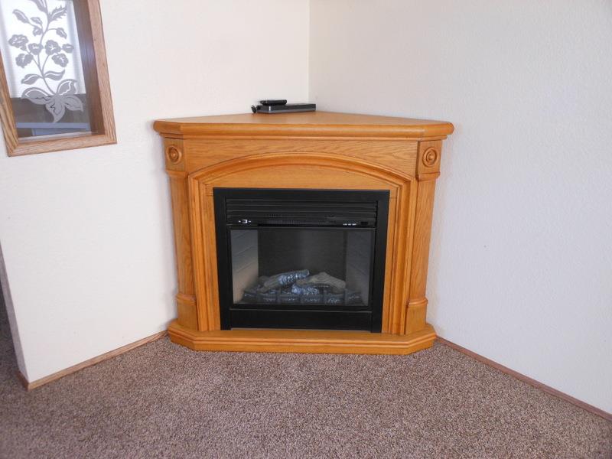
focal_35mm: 28
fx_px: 495
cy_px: 230
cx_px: 306
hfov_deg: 63.4
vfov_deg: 49.7
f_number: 3.7
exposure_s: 1/30
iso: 200
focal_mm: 5
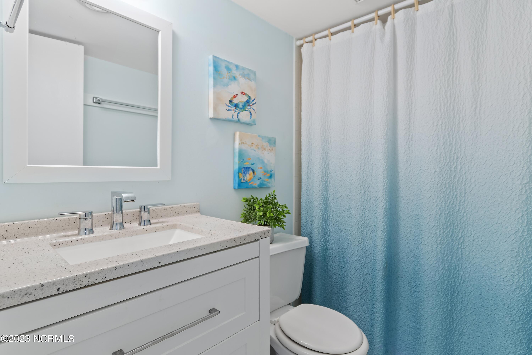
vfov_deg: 67.4
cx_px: 266
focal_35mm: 18
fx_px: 266
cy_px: 178
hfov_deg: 90.0
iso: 100
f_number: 4.8
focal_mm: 12
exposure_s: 1/3
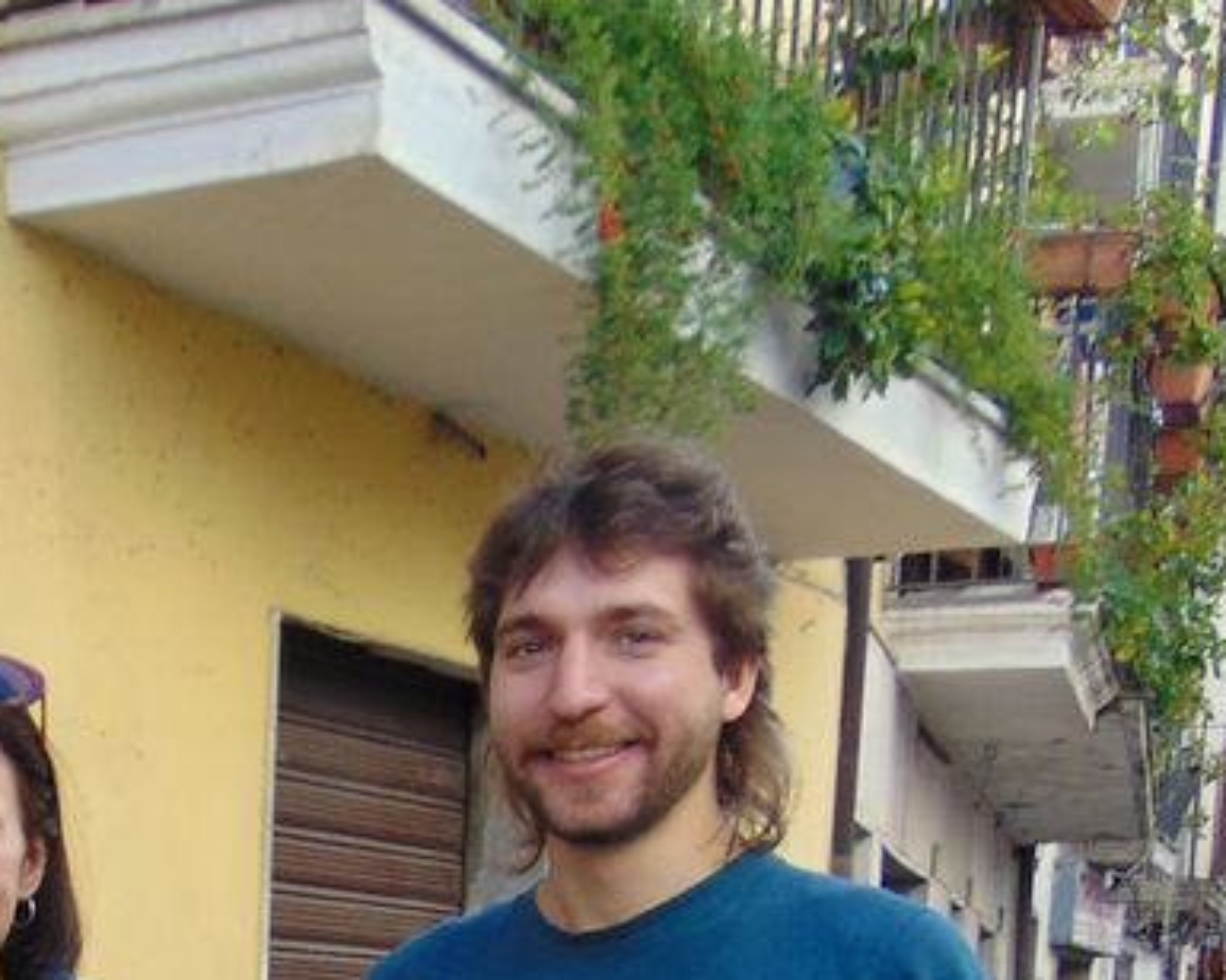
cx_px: -150
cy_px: 1406
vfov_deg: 18.2
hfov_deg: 23.4
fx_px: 2758
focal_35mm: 76
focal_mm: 4.5
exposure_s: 1/200
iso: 80
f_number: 3
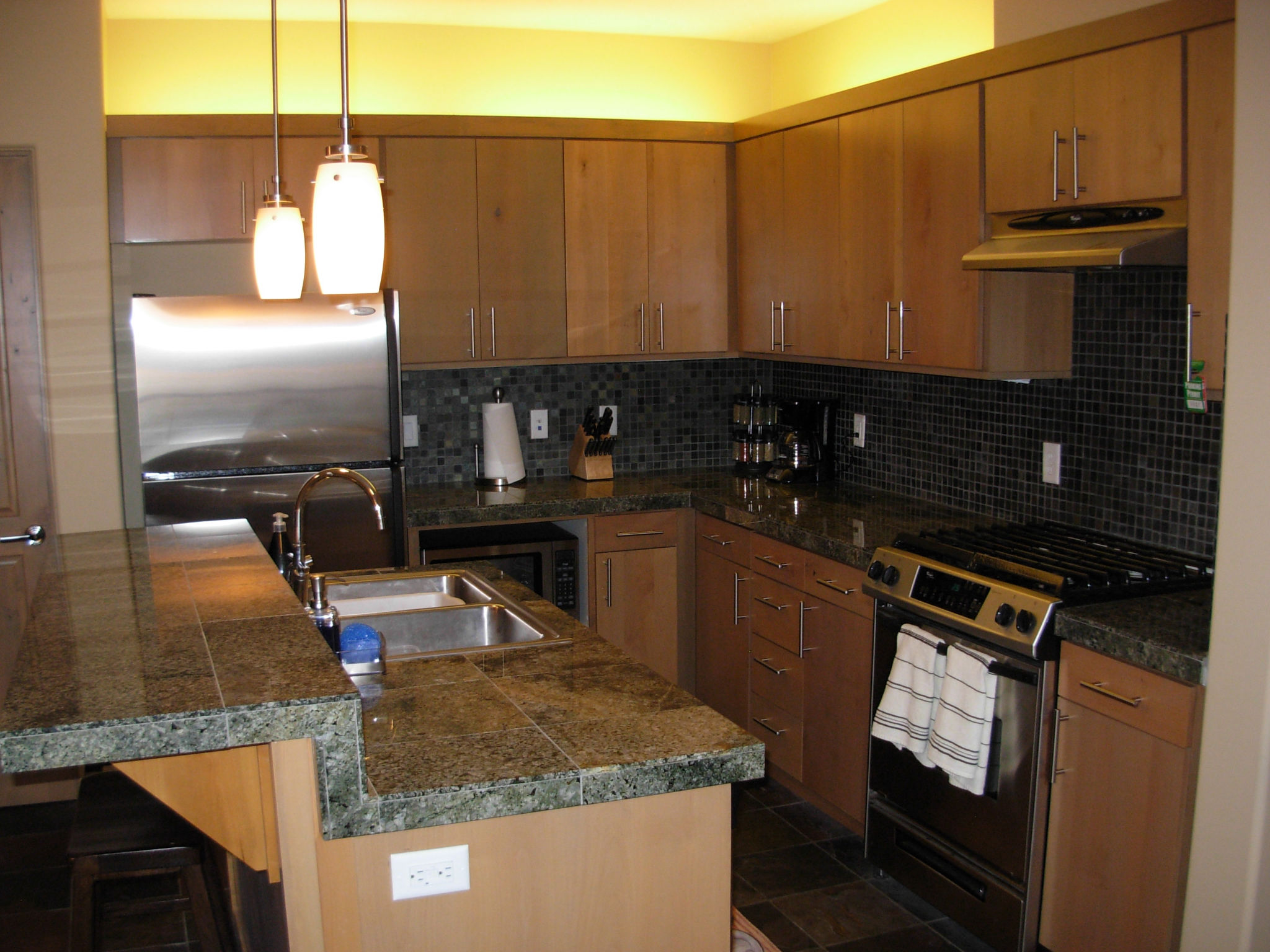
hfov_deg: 49.0
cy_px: 476
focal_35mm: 38
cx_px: 635
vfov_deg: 37.7
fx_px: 1394
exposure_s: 1/47.9
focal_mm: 6.3
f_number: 2.9
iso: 168
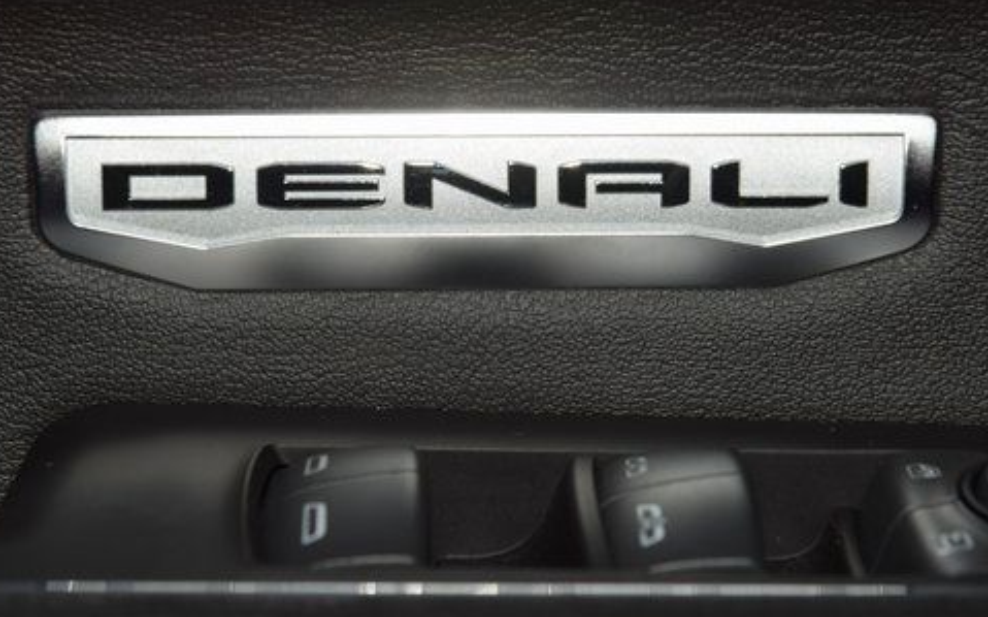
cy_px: 185
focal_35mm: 143
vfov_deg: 9.2
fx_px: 3849
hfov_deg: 14.6
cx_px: 499
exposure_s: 1/125
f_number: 8
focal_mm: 70
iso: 100
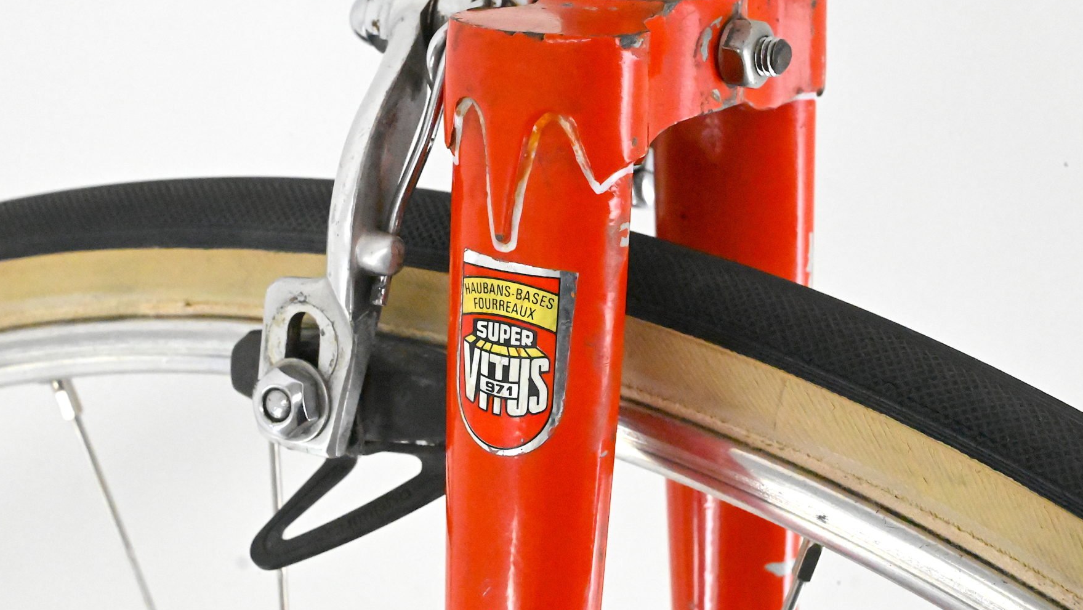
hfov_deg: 26.5
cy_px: 242
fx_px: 2298
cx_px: 528
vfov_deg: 15.1
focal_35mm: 80
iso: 40000
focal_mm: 70
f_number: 20
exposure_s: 1/640
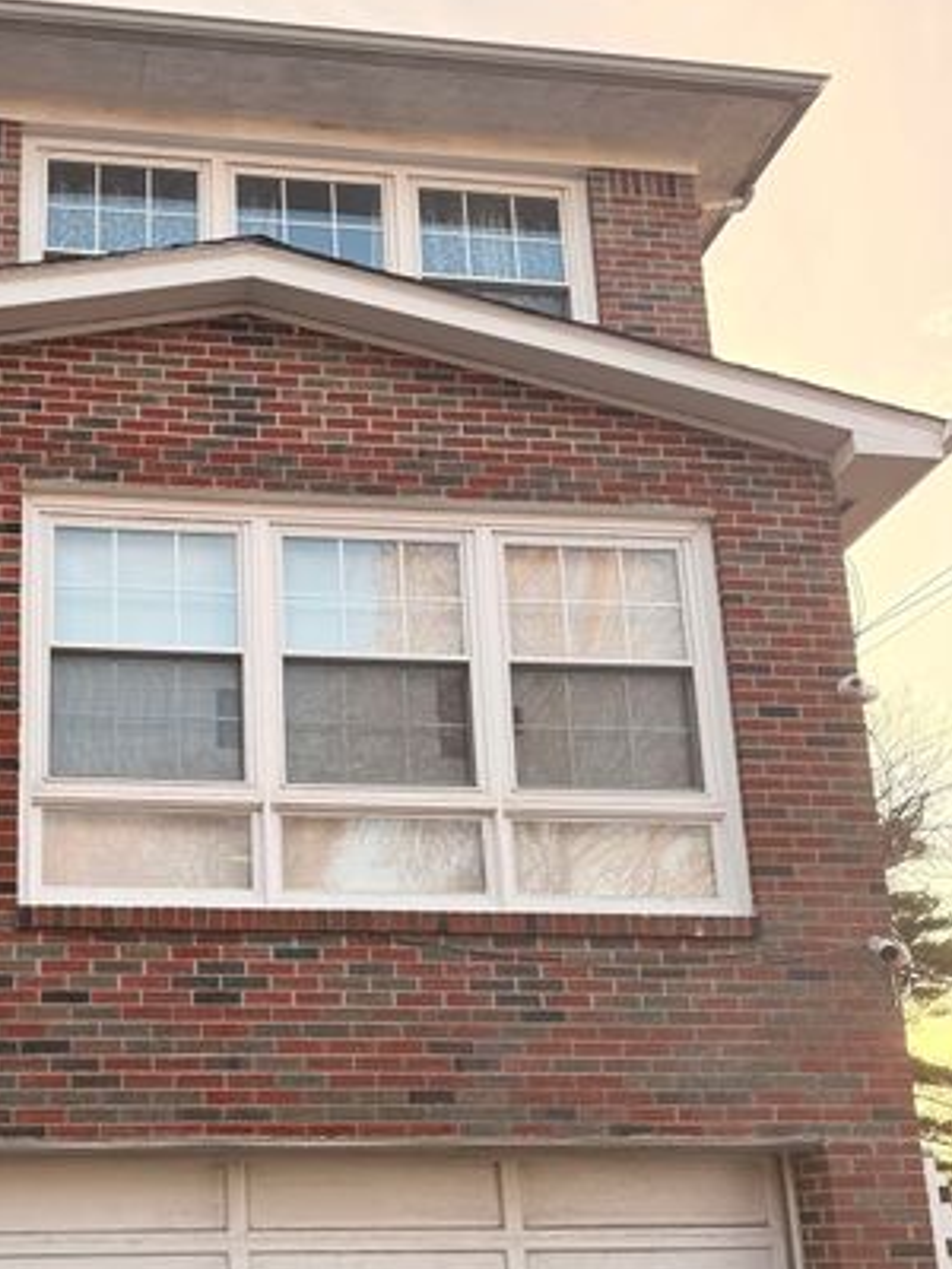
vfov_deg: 45.6
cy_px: 912
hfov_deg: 34.7
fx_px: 1467
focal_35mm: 40
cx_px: 175
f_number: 1.78
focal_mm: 6.76
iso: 100
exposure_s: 1/504
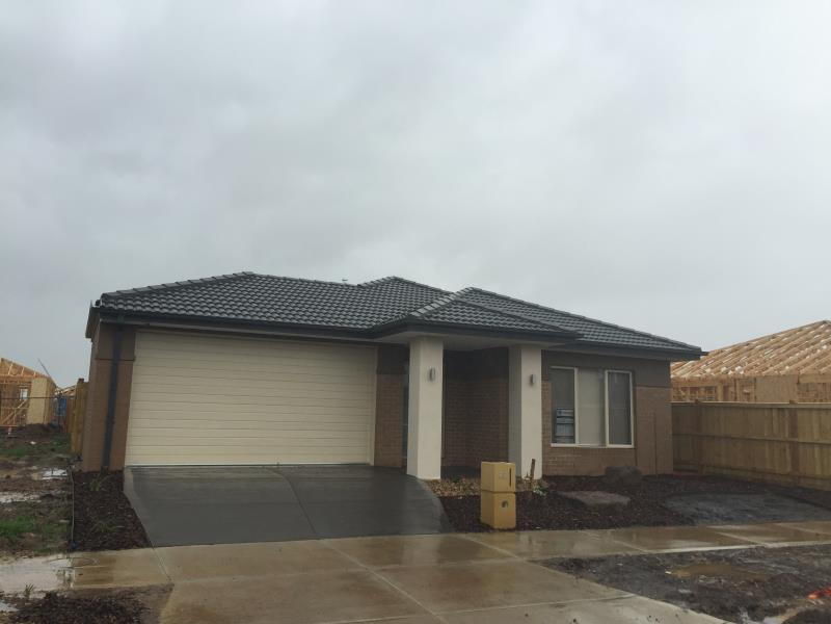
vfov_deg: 48.2
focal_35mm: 29
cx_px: 416
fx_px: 696
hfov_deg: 61.7
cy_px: 312
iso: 32
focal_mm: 4.15
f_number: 2.2
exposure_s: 1/439
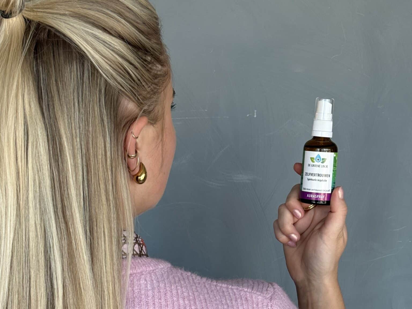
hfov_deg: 39.7
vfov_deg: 30.3
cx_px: 206
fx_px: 571
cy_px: 154
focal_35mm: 48
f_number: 1.78
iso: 100
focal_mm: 6.76
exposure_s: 1/237
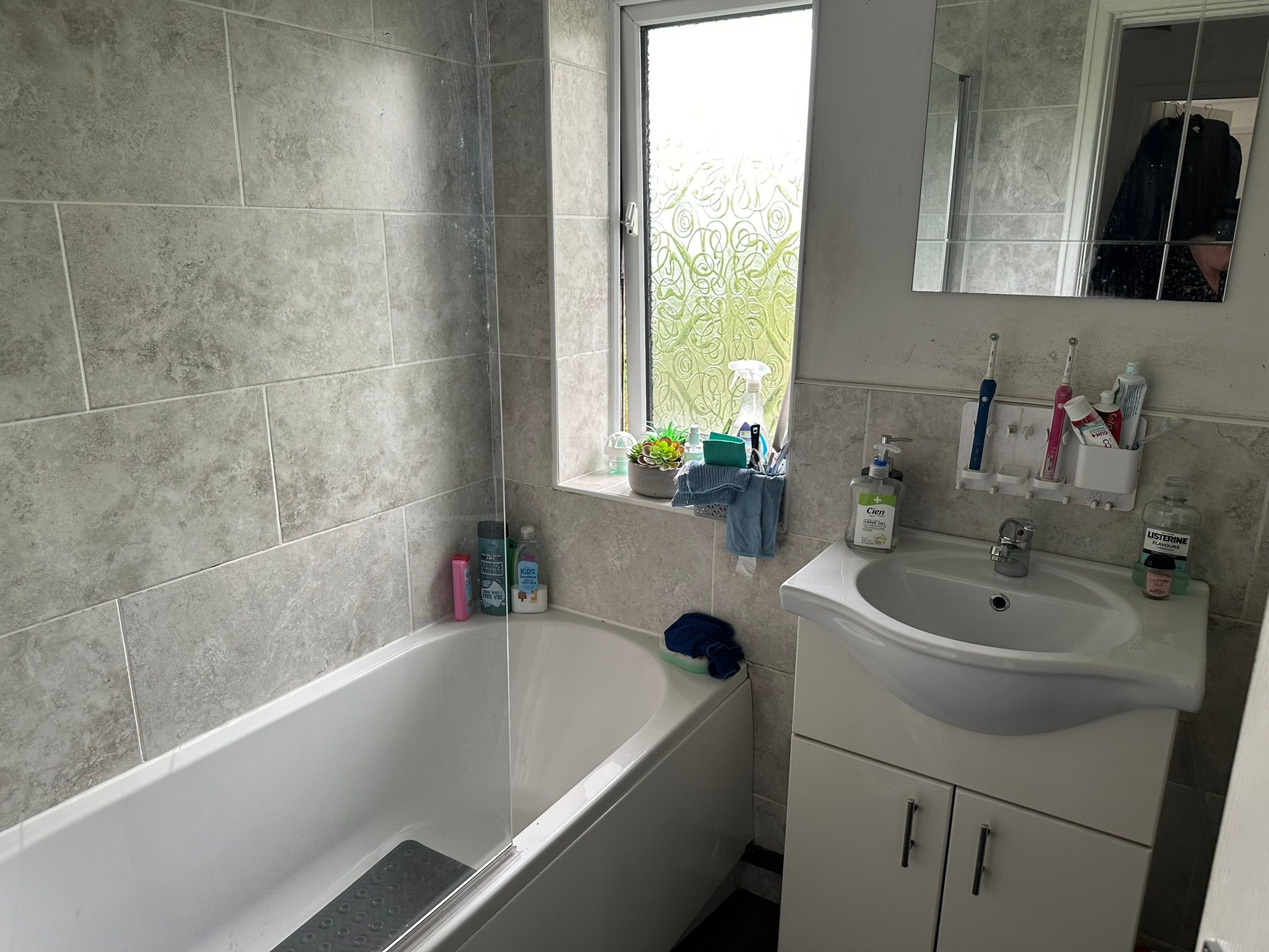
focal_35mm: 24
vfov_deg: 56.8
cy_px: 476
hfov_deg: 71.6
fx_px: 880
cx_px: 634
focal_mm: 6.86
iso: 100
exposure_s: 1/121
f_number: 1.78
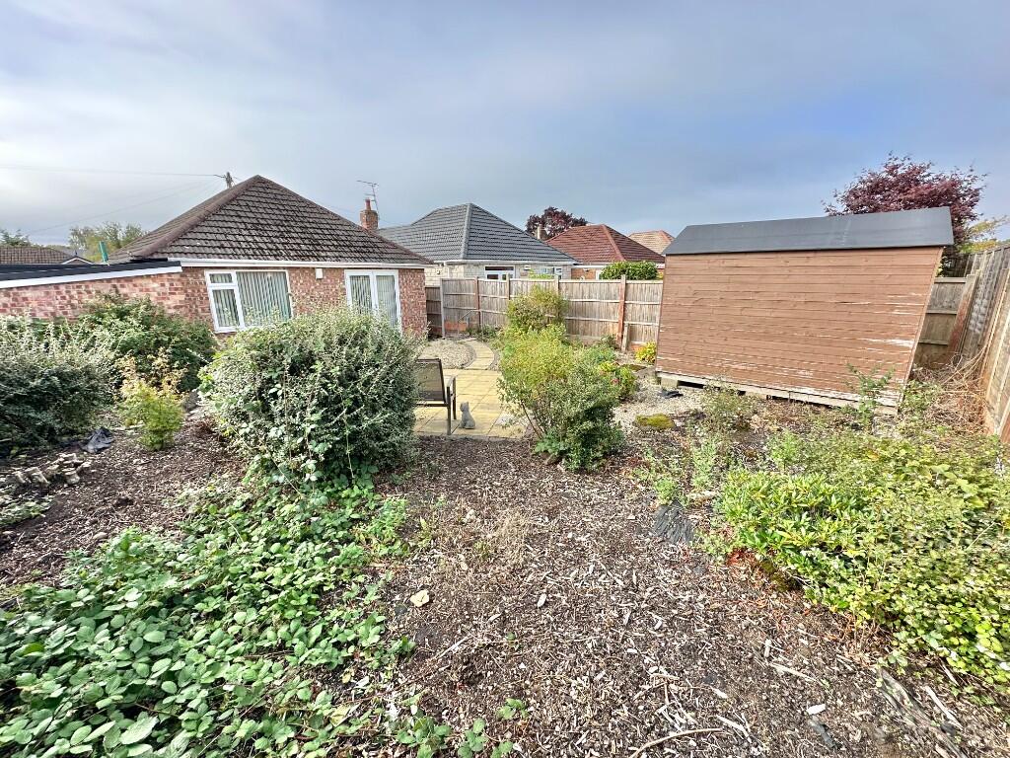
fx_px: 408
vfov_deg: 85.7
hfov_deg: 102.1
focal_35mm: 14
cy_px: 379
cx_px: 505
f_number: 2.2
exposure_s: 1/469
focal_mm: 2.22
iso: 40
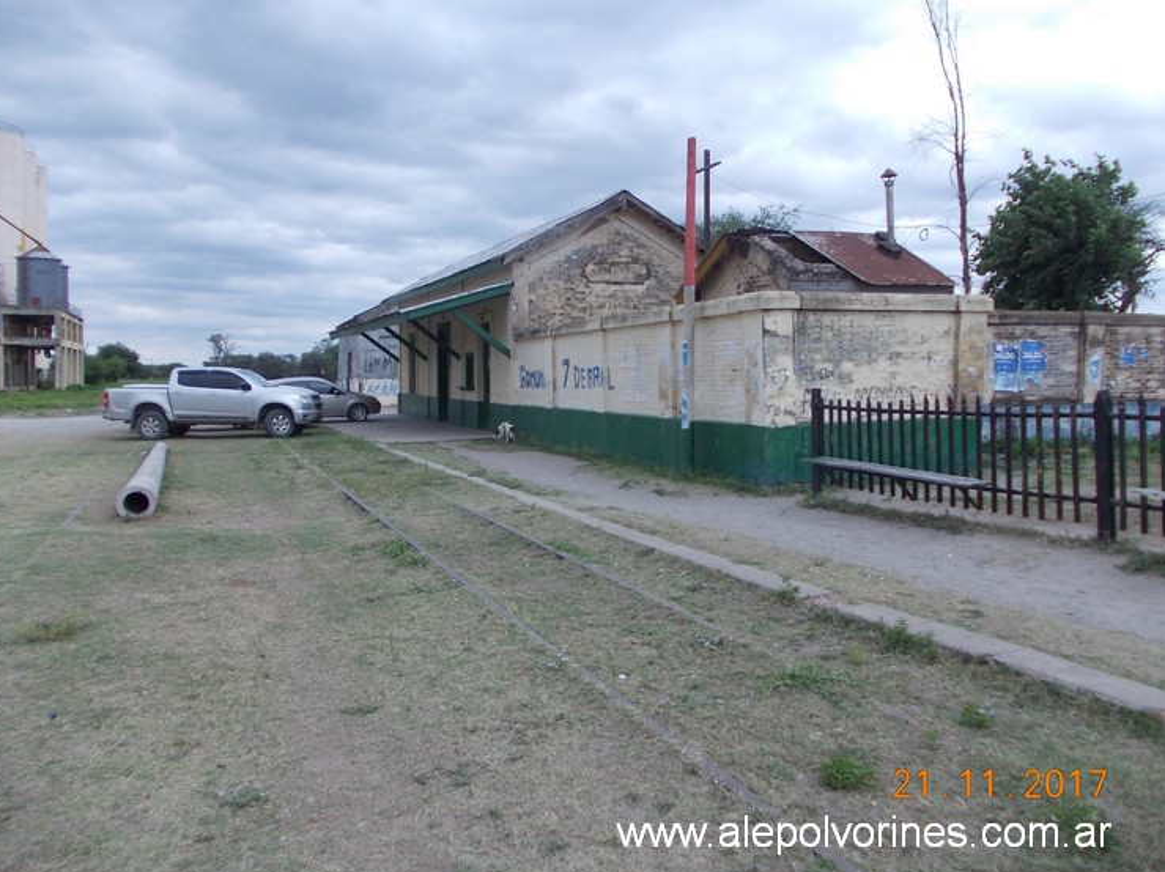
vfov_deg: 48.2
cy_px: 439
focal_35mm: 29
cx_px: 567
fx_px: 975
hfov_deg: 61.7
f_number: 5.4
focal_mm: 4
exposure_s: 1/160
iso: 80
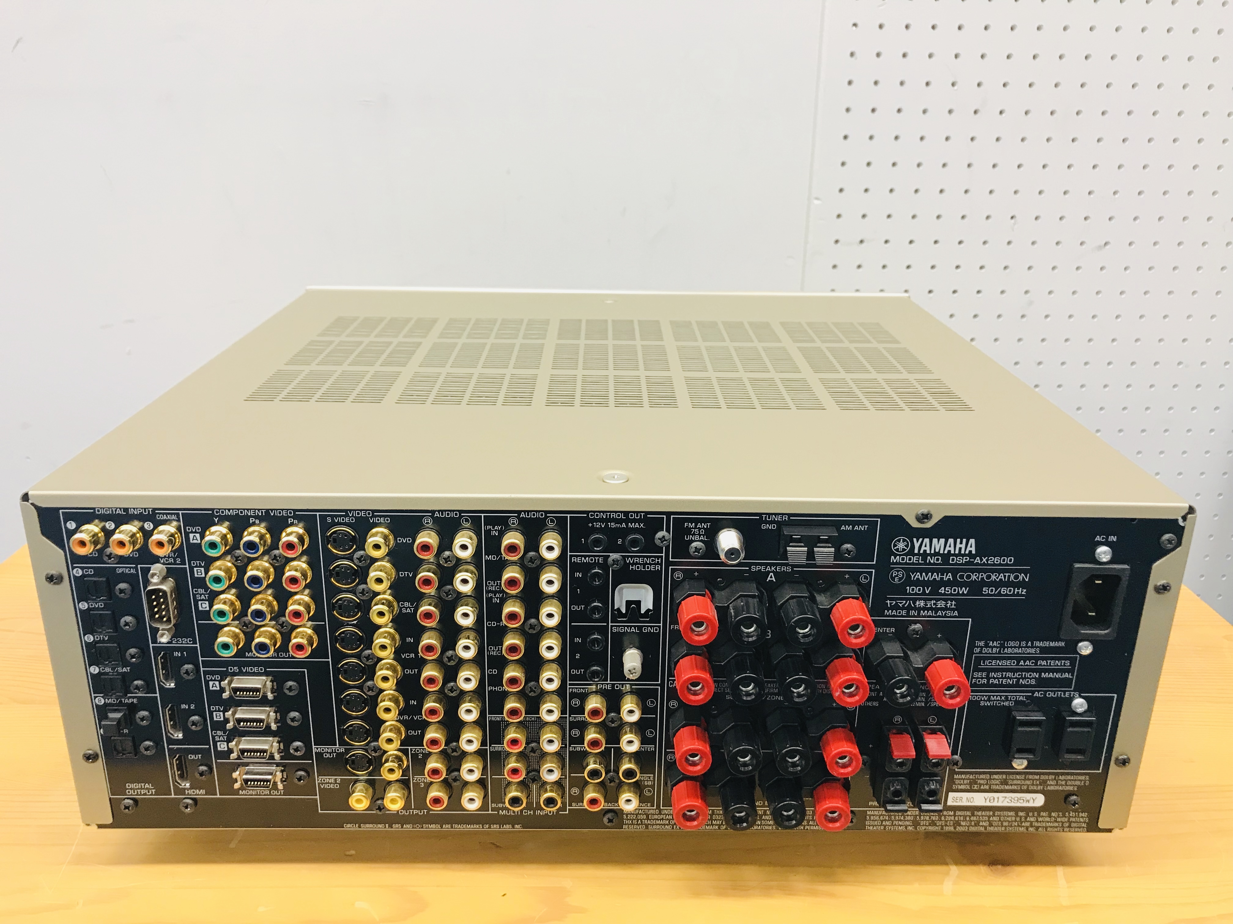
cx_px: 616
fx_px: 997
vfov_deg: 49.7
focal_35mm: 28
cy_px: 462
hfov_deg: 63.4
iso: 40
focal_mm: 3.99
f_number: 1.8
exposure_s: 1/33
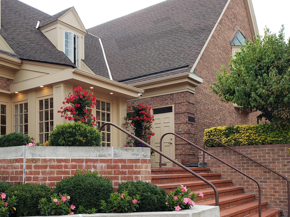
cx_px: 109
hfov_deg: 48.5
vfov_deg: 37.2
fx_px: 318
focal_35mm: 38
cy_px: 148
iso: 50
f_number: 2.4
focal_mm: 4.3
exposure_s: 1/178
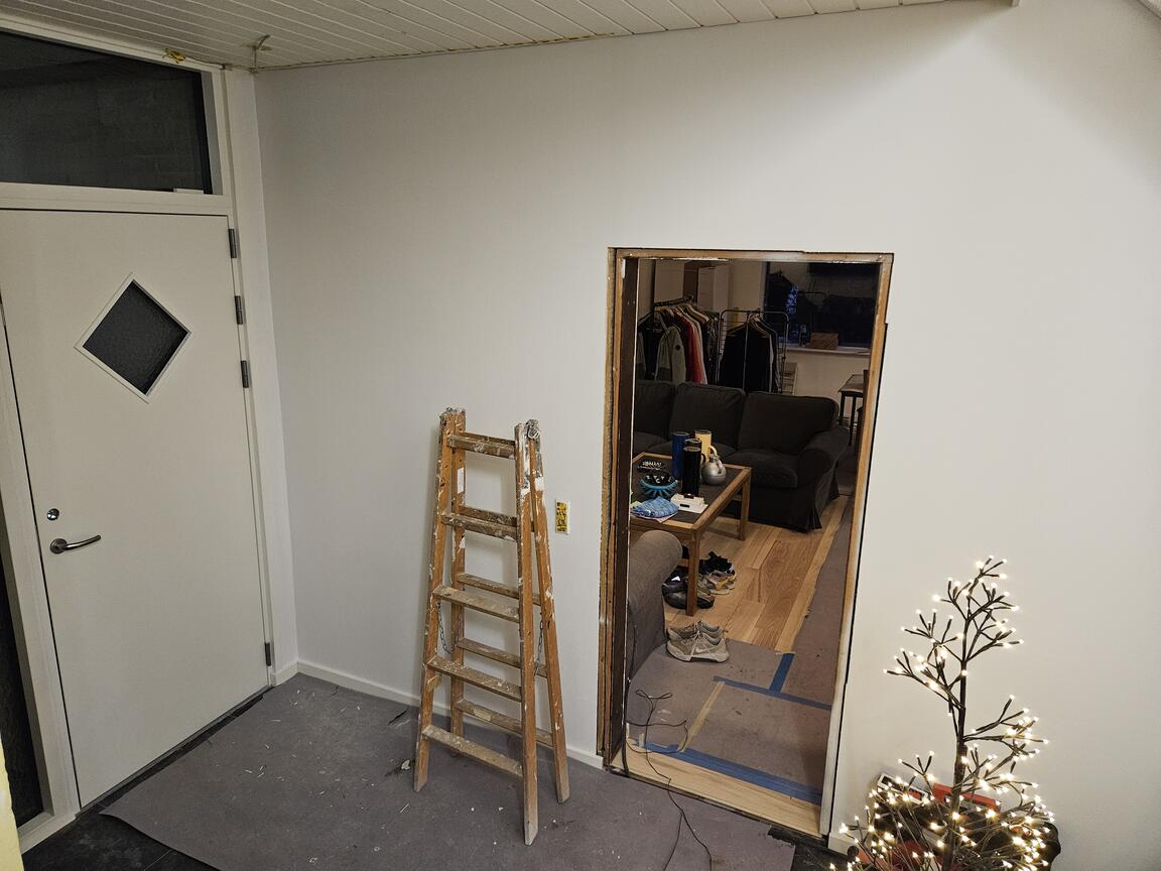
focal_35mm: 23
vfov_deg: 58.9
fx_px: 771
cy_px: 436
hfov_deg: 73.9
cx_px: 580
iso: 800
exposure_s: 1/100
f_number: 1.8
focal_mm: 5.4
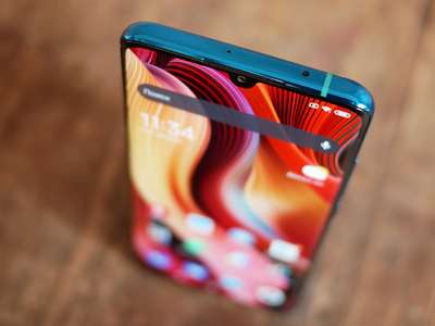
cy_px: 163
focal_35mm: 40
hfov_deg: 46.8
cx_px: 218
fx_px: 503
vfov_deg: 36.0
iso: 400
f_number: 1.7
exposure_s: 1/20
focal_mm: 20
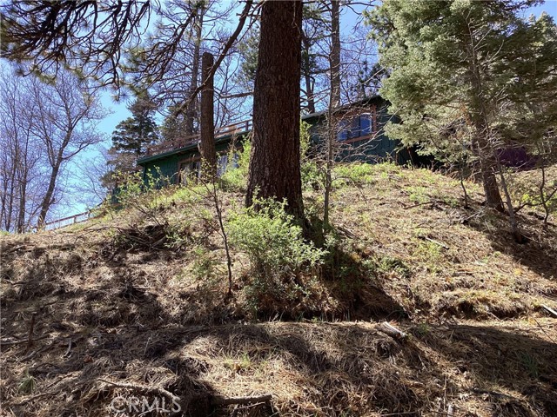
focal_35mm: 31
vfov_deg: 45.4
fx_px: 499
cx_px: 278
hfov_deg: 58.4
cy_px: 208
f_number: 2.4
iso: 25
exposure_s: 1/377
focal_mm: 3.3
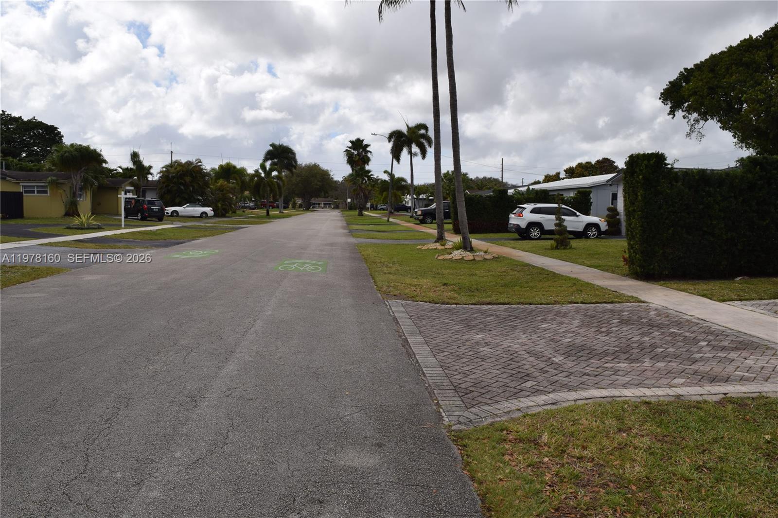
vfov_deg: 47.9
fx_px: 583
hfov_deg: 67.4
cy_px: 259
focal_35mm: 27
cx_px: 389
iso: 100
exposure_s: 1/200
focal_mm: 18
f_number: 13
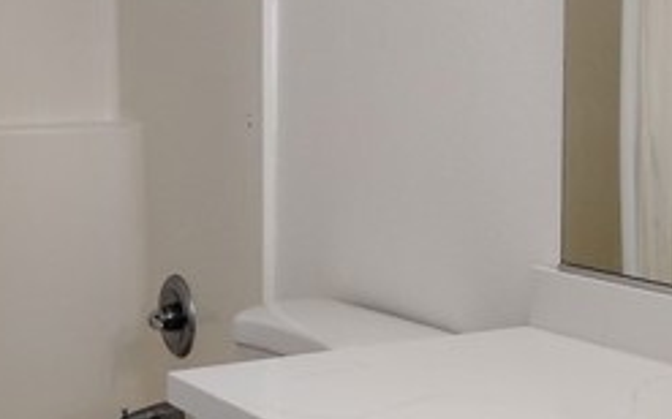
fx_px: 1409
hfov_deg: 26.7
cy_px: 181
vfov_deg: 16.9
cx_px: 441
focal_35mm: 77
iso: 1191
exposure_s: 1/120
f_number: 1.8
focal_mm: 4.26
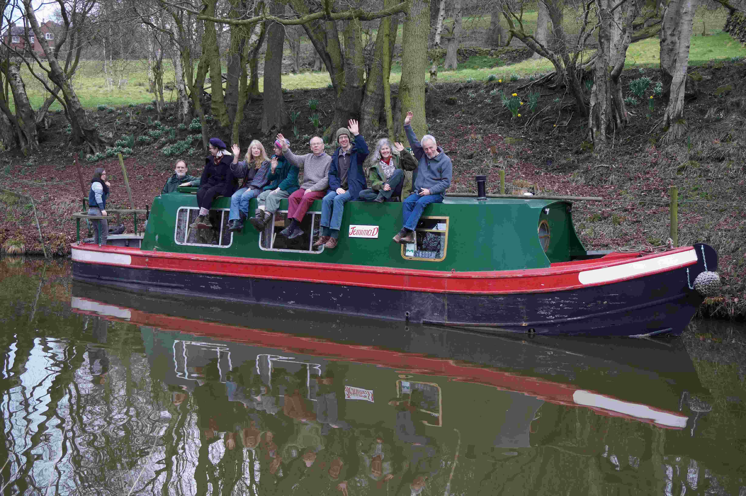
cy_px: 248
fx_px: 869
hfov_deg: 46.4
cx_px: 373
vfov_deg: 31.8
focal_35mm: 42
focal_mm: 28
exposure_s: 1/160
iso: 640
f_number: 4.5
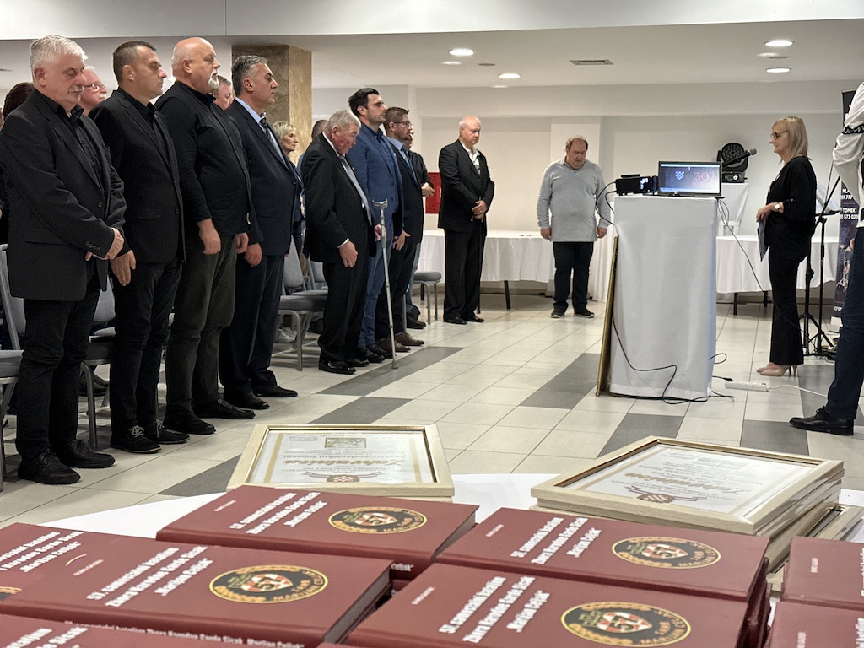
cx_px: 432
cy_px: 324
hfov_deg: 39.7
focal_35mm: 48
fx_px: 1198
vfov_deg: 30.3
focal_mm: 6.86
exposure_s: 1/120
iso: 800
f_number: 1.78
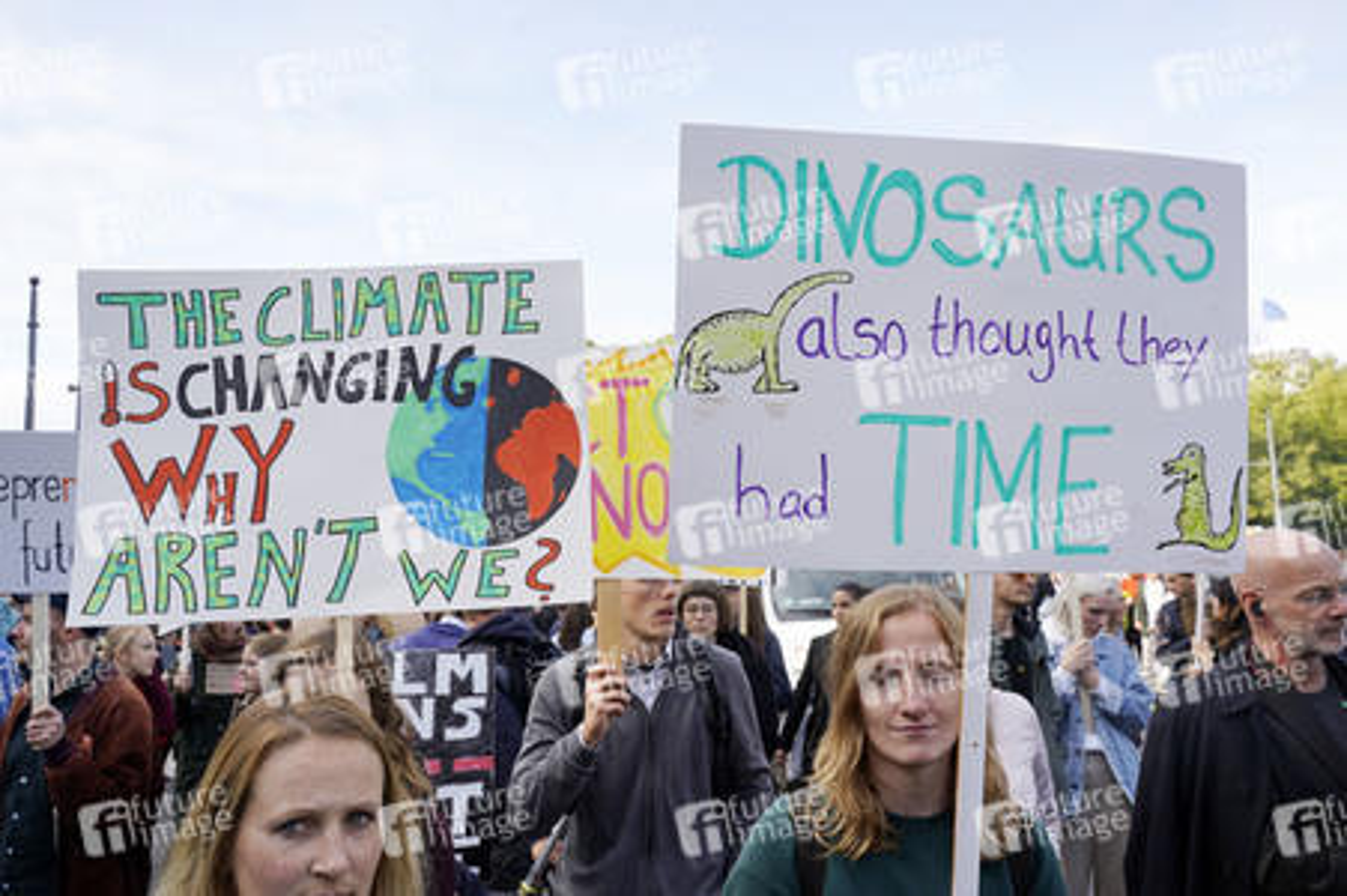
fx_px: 1084
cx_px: 674
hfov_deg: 63.7
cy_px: 448
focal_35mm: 29
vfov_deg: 44.9
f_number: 9
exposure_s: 1/160
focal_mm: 29
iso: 160
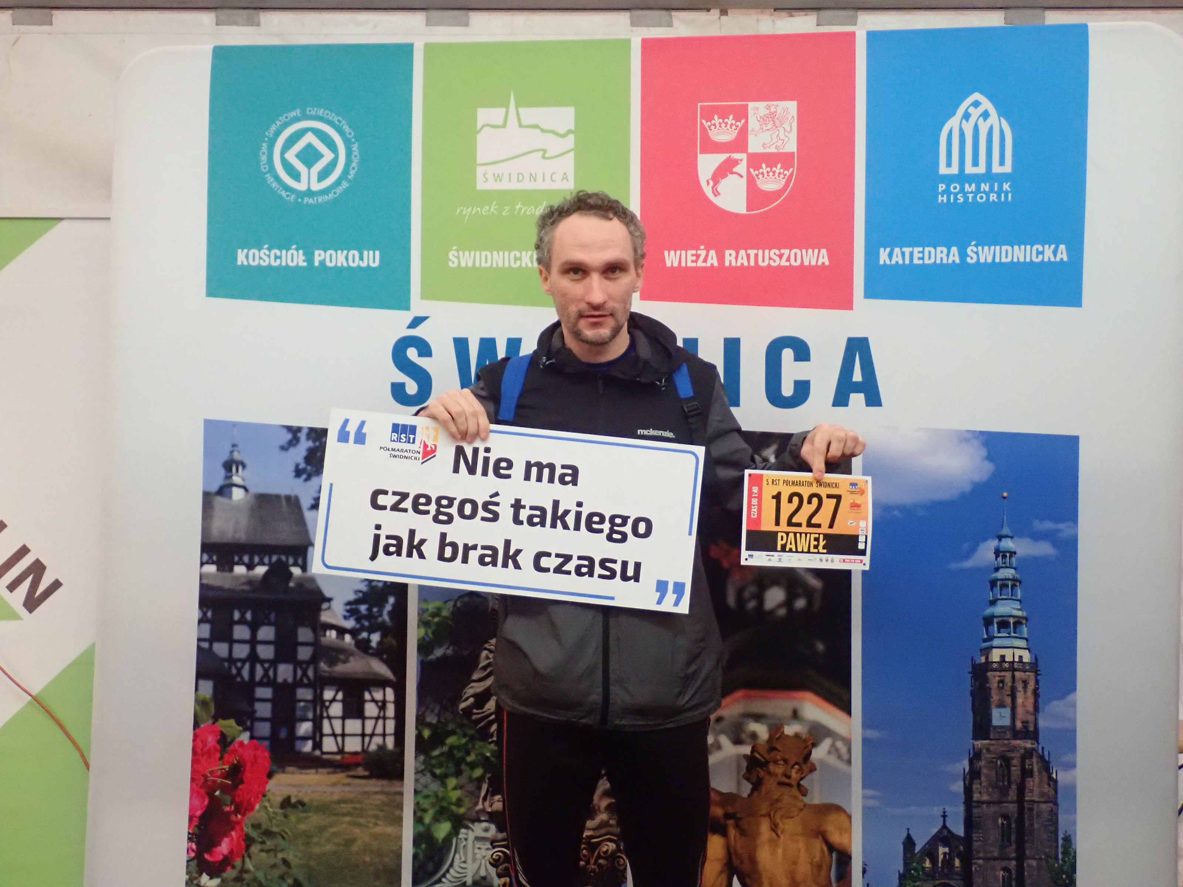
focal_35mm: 43
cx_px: 592
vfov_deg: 33.6
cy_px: 444
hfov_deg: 43.9
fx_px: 1470
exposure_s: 1/250
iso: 1600
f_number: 2.9
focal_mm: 7.86
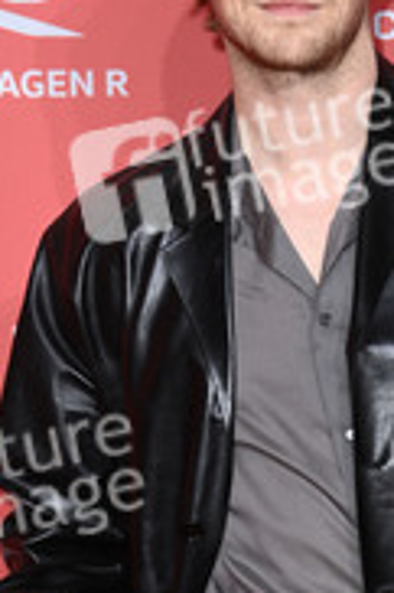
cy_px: 329
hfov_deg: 7.3
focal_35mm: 187
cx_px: 332
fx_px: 3076
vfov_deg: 11.0
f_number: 5.6
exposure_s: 1/250
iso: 1000
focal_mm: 85
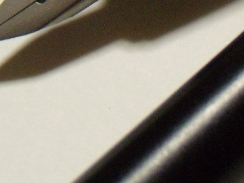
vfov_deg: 10.7
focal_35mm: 133
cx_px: 335
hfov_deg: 14.1
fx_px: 938
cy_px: -92
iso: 400
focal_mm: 6.4
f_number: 3.6
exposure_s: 1/25
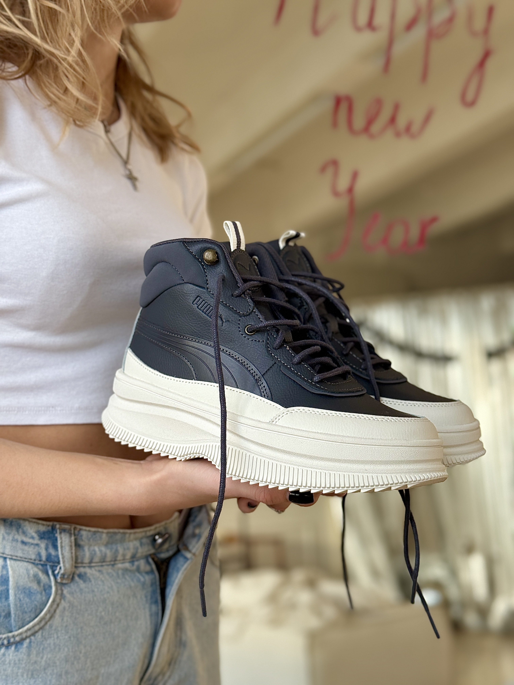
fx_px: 950
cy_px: 342
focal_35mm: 48
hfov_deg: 30.3
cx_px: 257
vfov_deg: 39.7
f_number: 1.78
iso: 64
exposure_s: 1/121
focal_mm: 6.86
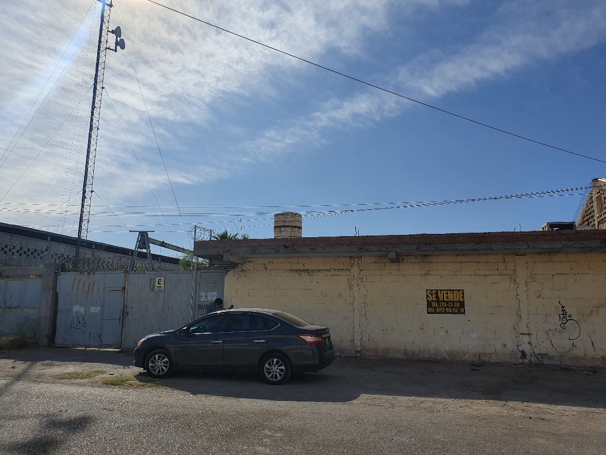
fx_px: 455
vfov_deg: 53.1
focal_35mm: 26
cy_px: 228
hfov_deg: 67.3
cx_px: 303
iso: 50
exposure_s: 1/4288
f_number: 2.4
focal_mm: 4.32
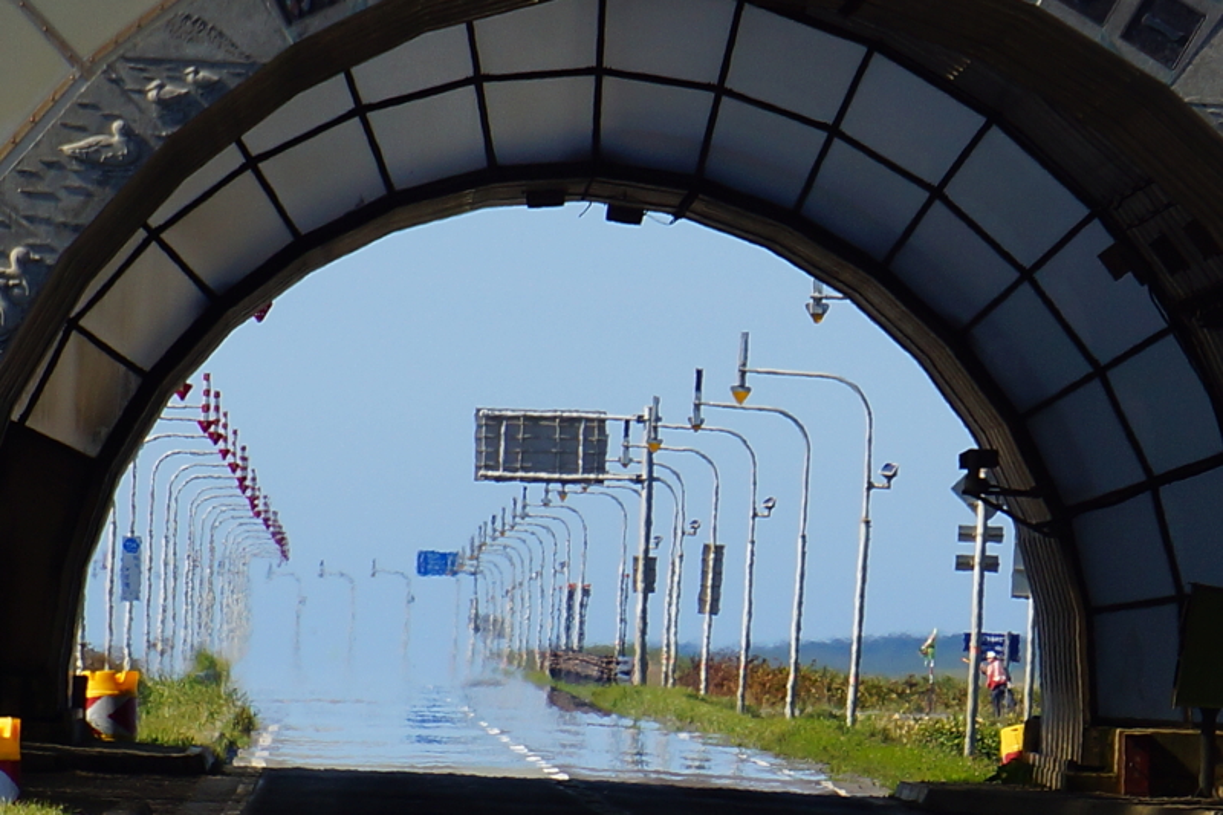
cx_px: 612
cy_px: 408
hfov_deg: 2.0
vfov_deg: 1.3
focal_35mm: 1020
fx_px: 34642
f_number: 8
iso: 100
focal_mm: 200
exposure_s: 1/400
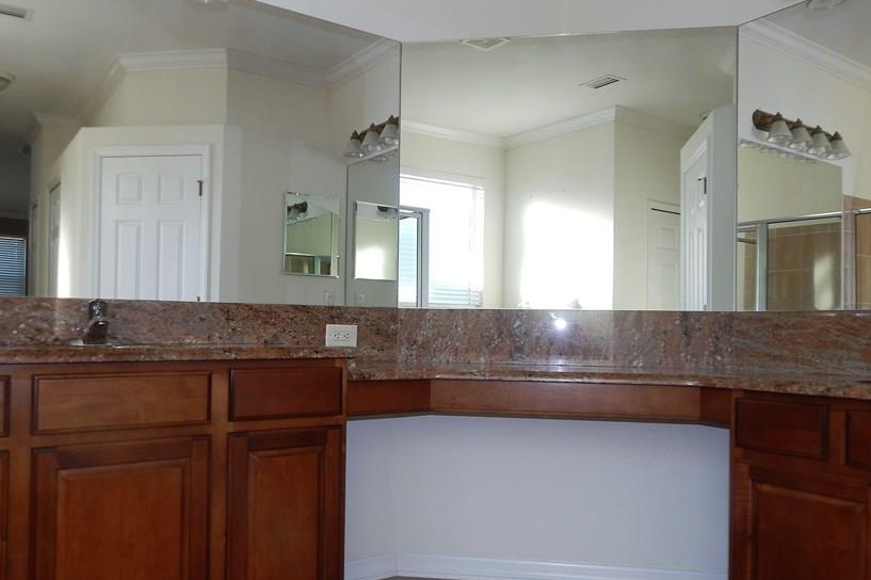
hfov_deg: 61.9
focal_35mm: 30
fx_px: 726
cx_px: 443
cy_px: 320
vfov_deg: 43.5
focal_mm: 4
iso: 125
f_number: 3
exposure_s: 1/100
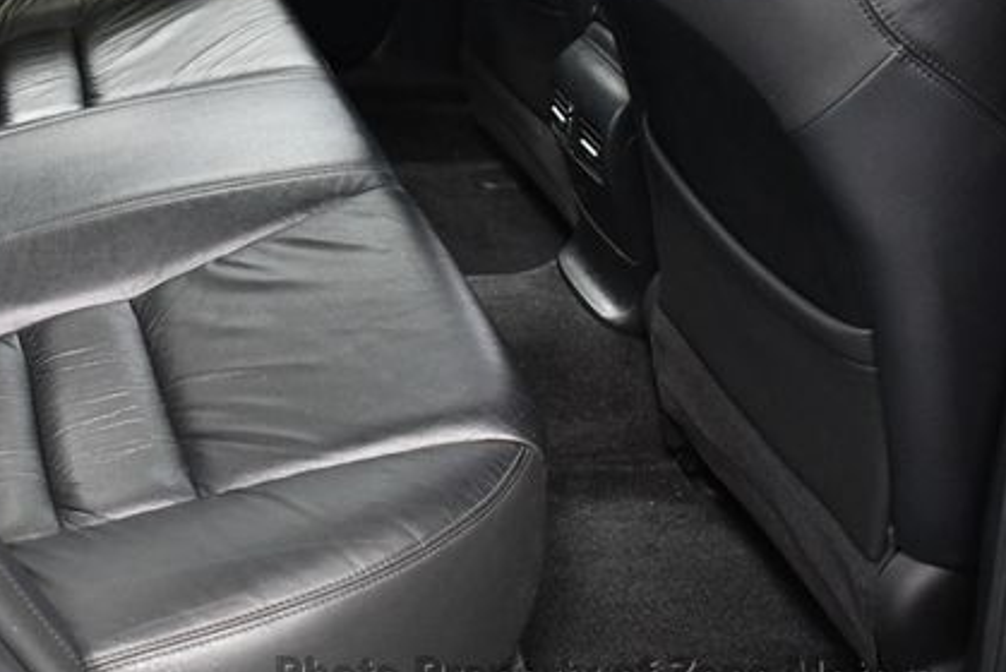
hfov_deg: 35.4
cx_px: 247
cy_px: 209
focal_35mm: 55
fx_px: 1538
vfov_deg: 24.5
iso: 3200
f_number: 3.5
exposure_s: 1/60
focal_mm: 18
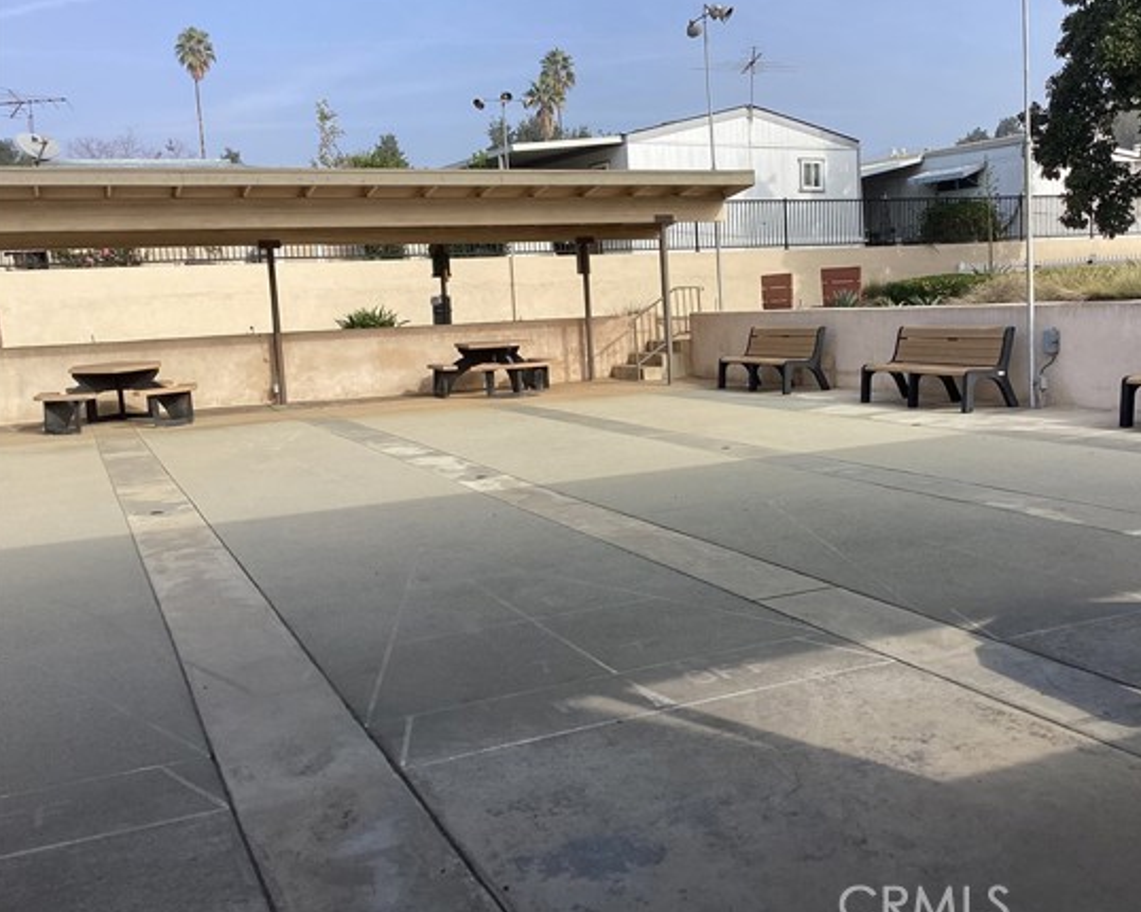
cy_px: 426
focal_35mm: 36
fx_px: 1215
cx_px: 670
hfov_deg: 50.1
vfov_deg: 41.1
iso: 25
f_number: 2.4
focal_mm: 3.3
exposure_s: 1/981
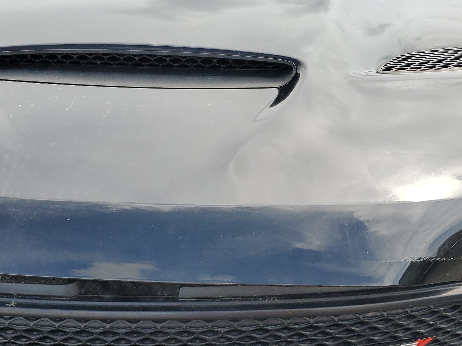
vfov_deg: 32.1
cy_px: 202
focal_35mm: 45
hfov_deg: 42.0
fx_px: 601
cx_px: 198
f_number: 1.5
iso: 50
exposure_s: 1/1000
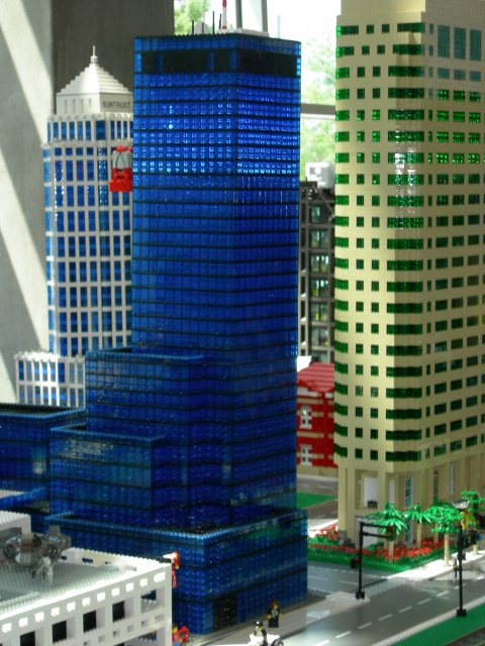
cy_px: 323
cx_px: 242
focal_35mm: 97
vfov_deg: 20.2
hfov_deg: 15.2
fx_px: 1812
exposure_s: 1/60.3
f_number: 4.4
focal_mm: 20.2
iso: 64
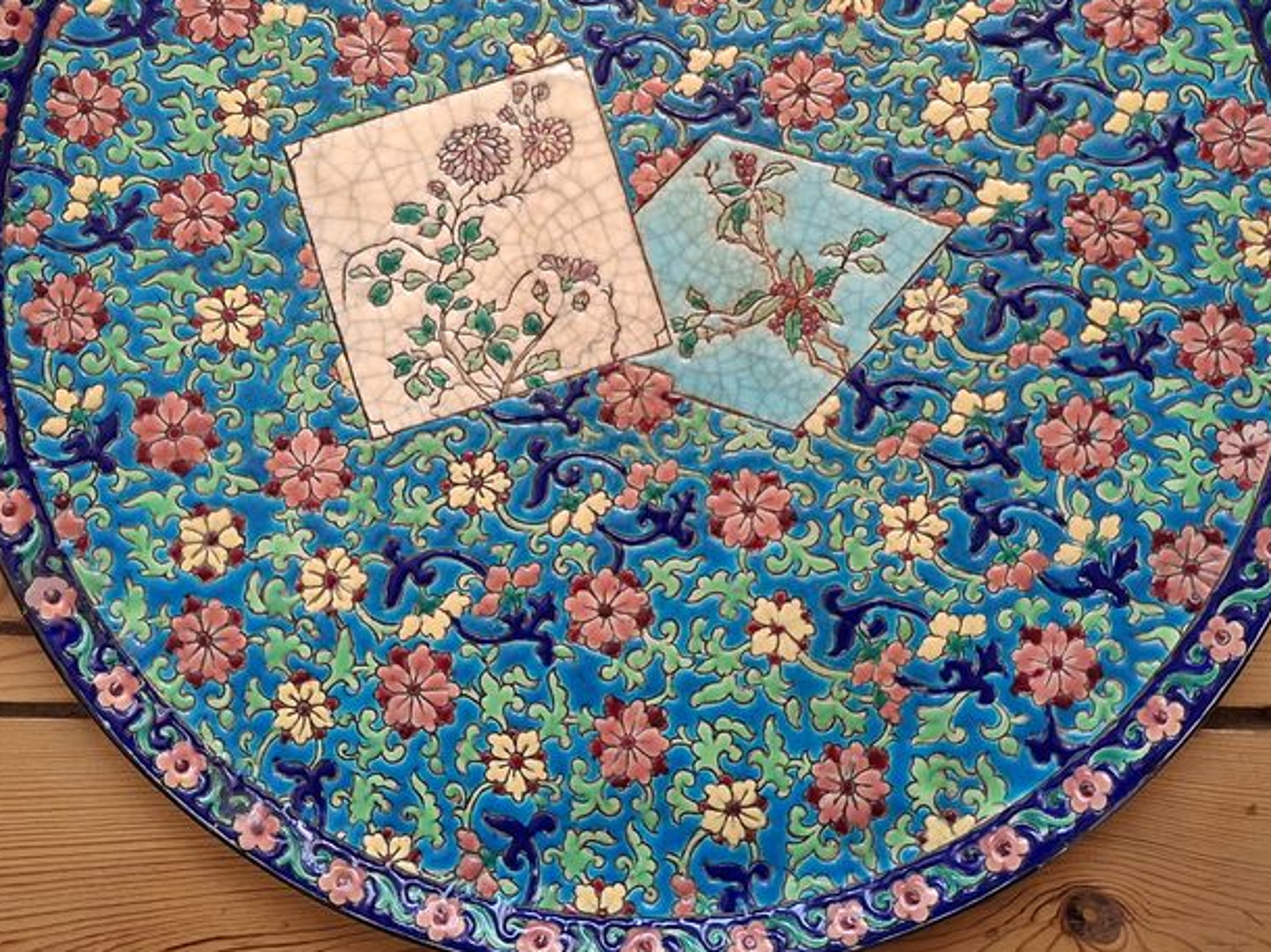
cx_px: 627
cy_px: 246
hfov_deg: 45.8
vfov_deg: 34.4
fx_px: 1505
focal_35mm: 41
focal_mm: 4.69
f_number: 1.8
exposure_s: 1/100
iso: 200
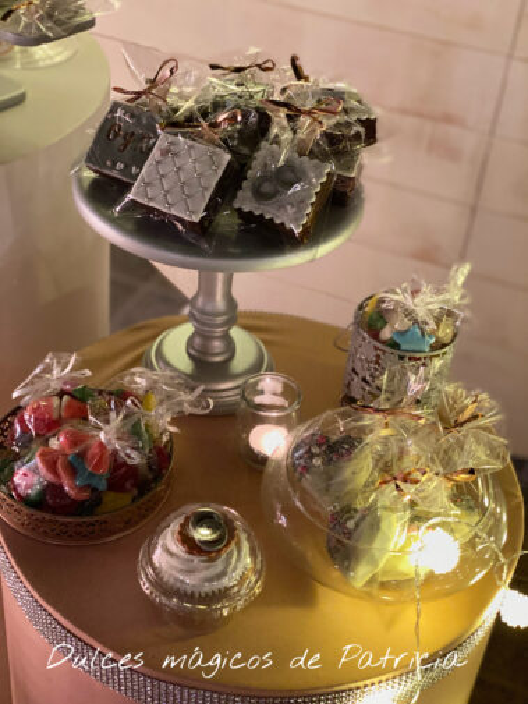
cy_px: 352
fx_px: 1057
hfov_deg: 28.0
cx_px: 264
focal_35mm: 52
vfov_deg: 36.8
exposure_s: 1/20
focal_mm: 6
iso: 400
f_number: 2
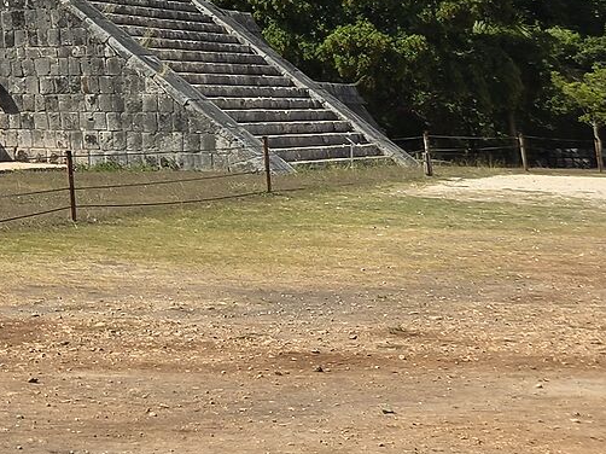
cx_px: -762
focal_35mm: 110
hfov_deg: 13.8
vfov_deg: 12.7
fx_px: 1925
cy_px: -241
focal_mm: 6.3
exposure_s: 1/1218
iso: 12
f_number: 1.7
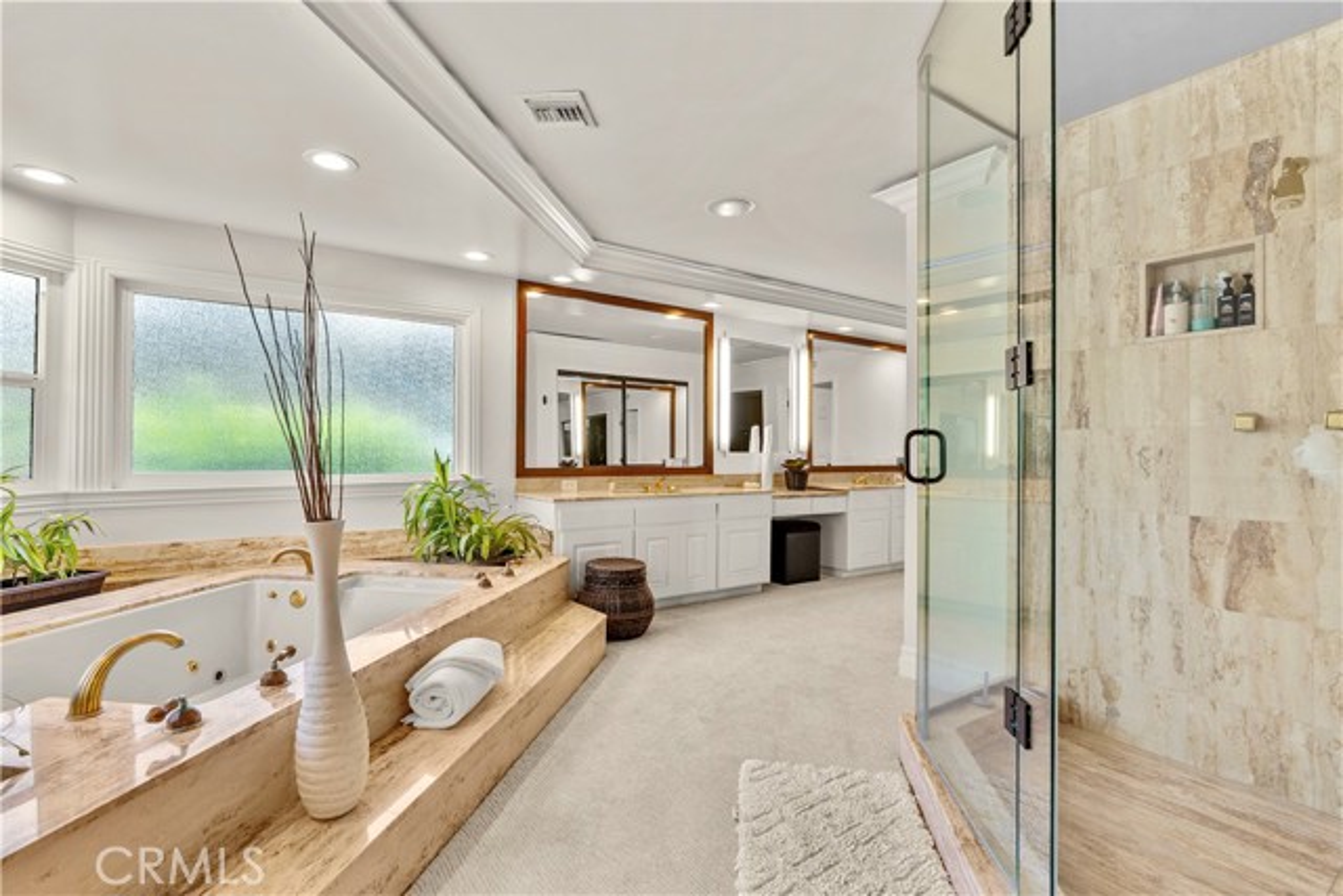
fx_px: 597
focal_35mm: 16
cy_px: 448
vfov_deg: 73.8
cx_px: 672
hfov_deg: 96.7
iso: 200
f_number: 8
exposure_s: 1/10
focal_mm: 16
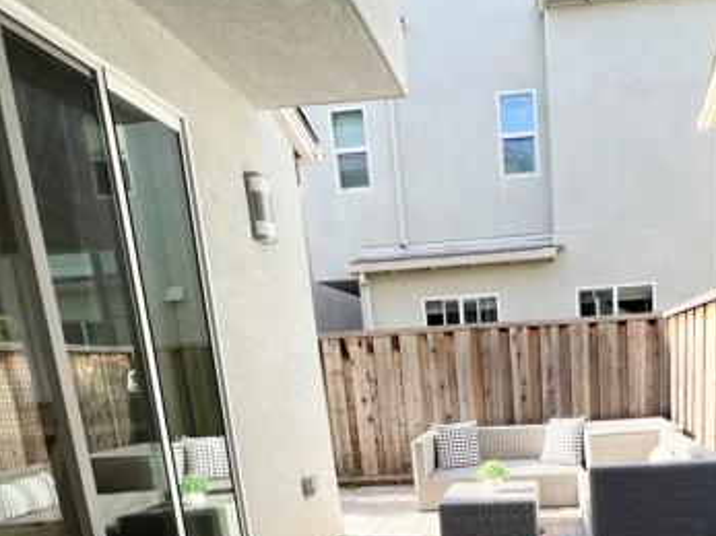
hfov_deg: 67.6
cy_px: 468
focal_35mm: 24
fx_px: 496
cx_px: 526
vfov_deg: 51.2
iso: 32
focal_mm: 1.57
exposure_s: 1/182
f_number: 1.8
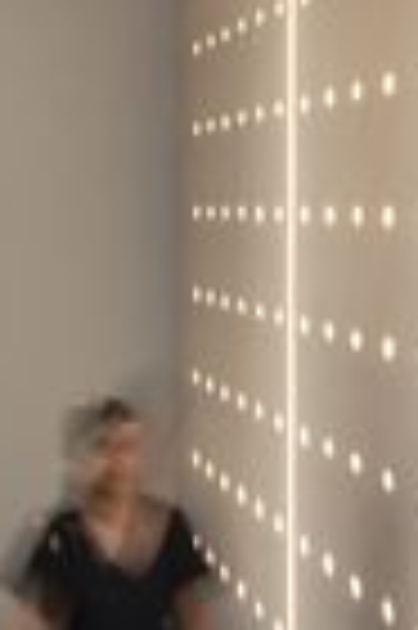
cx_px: -133
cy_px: 202
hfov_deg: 16.1
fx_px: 1397
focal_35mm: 80
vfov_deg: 25.2
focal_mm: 26
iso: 100
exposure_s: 1/2
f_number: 9
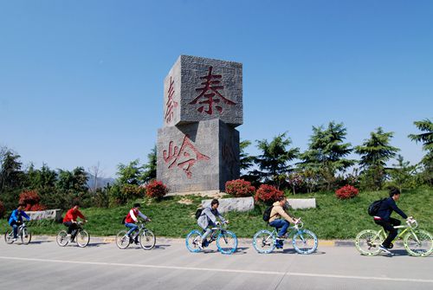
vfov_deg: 53.3
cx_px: 216
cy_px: 145
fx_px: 289
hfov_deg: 73.7
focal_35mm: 24
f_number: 8
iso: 125
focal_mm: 16
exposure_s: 1/250
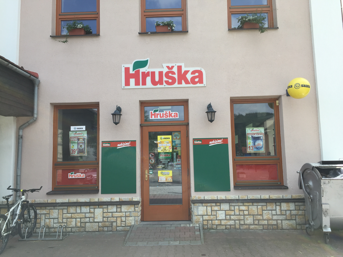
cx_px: 172
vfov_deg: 48.2
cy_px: 128
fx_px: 287
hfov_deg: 61.7
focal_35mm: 29
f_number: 2.2
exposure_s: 1/807
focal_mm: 4.15
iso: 32
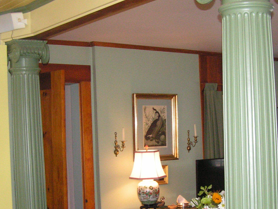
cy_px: 149
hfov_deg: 28.9
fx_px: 538
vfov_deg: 21.8
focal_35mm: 67
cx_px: 160
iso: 200
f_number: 2.8
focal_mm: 6.3
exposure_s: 1/40
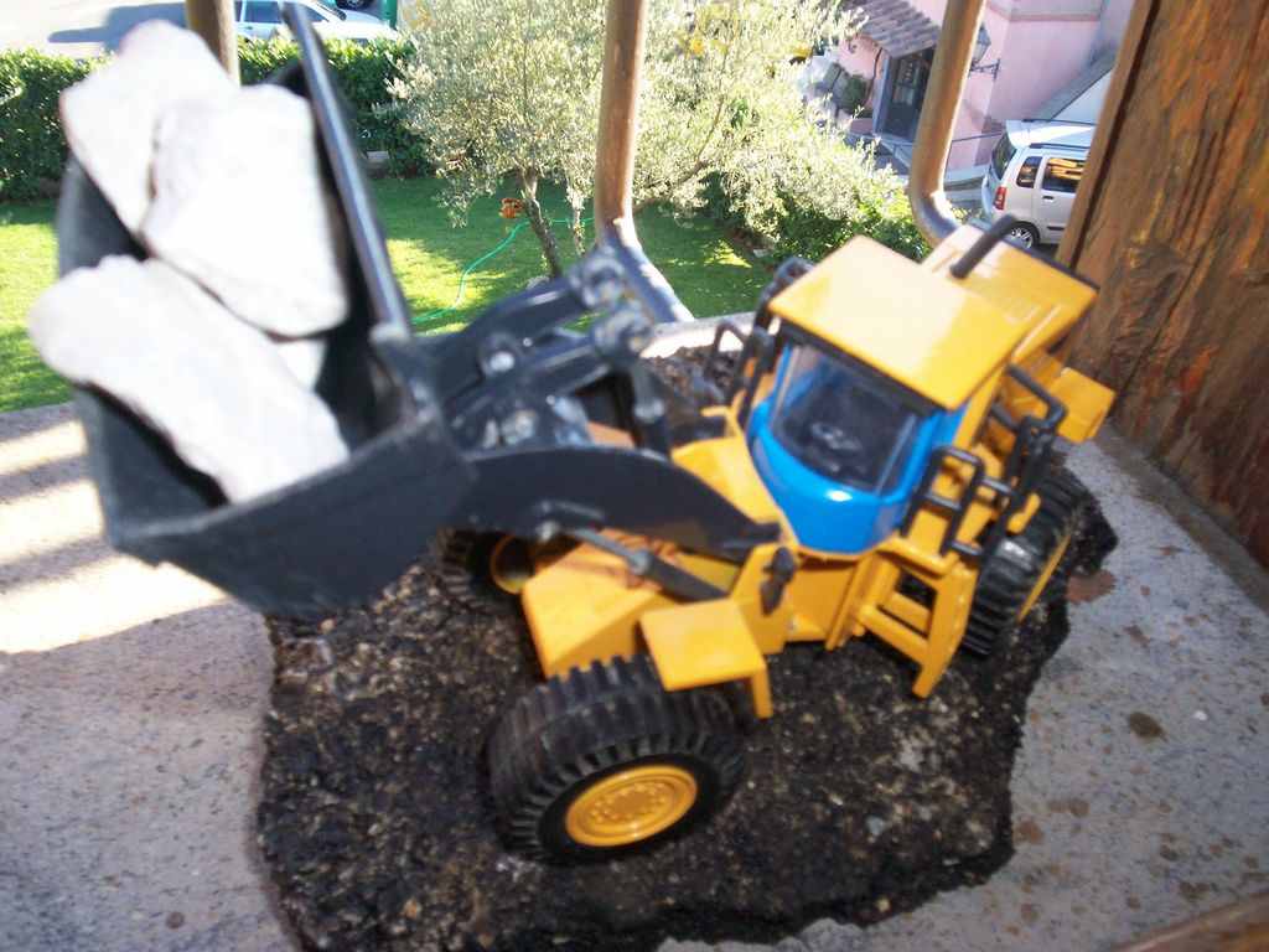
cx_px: 634
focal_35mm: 36
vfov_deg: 39.7
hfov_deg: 51.4
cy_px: 476
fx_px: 1320
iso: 140
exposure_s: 1/64
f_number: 4.5
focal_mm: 5.9
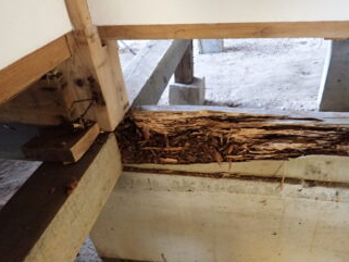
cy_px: 142
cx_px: 189
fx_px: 282
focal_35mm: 28
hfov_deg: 63.3
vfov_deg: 49.7
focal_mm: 4.5
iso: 800
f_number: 2
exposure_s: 1/30
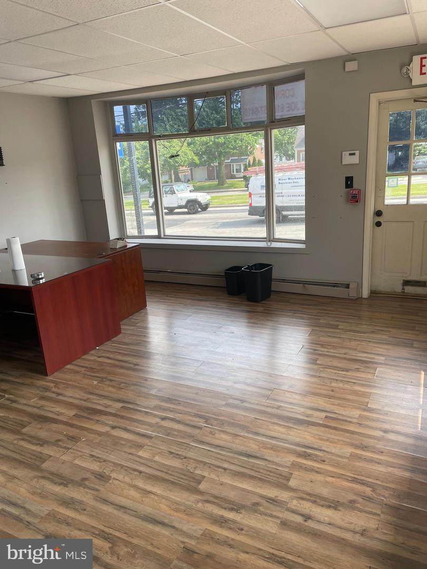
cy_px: 284
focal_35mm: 26
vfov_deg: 67.3
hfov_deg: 53.1
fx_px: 428
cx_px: 214
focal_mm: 4.2
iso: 32
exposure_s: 1/452
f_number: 1.6
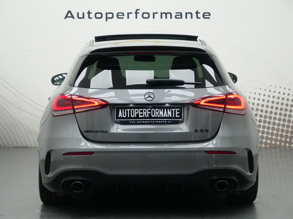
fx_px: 813
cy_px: 110
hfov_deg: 20.4
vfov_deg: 15.4
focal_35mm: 96
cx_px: 146
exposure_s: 1/640
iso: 1600
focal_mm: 48
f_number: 4
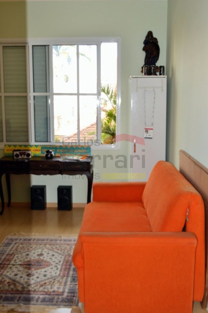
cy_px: 156
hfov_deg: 34.2
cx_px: 104
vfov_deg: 49.6
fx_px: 338
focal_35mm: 39
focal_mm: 26
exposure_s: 1/60
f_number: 8
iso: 450
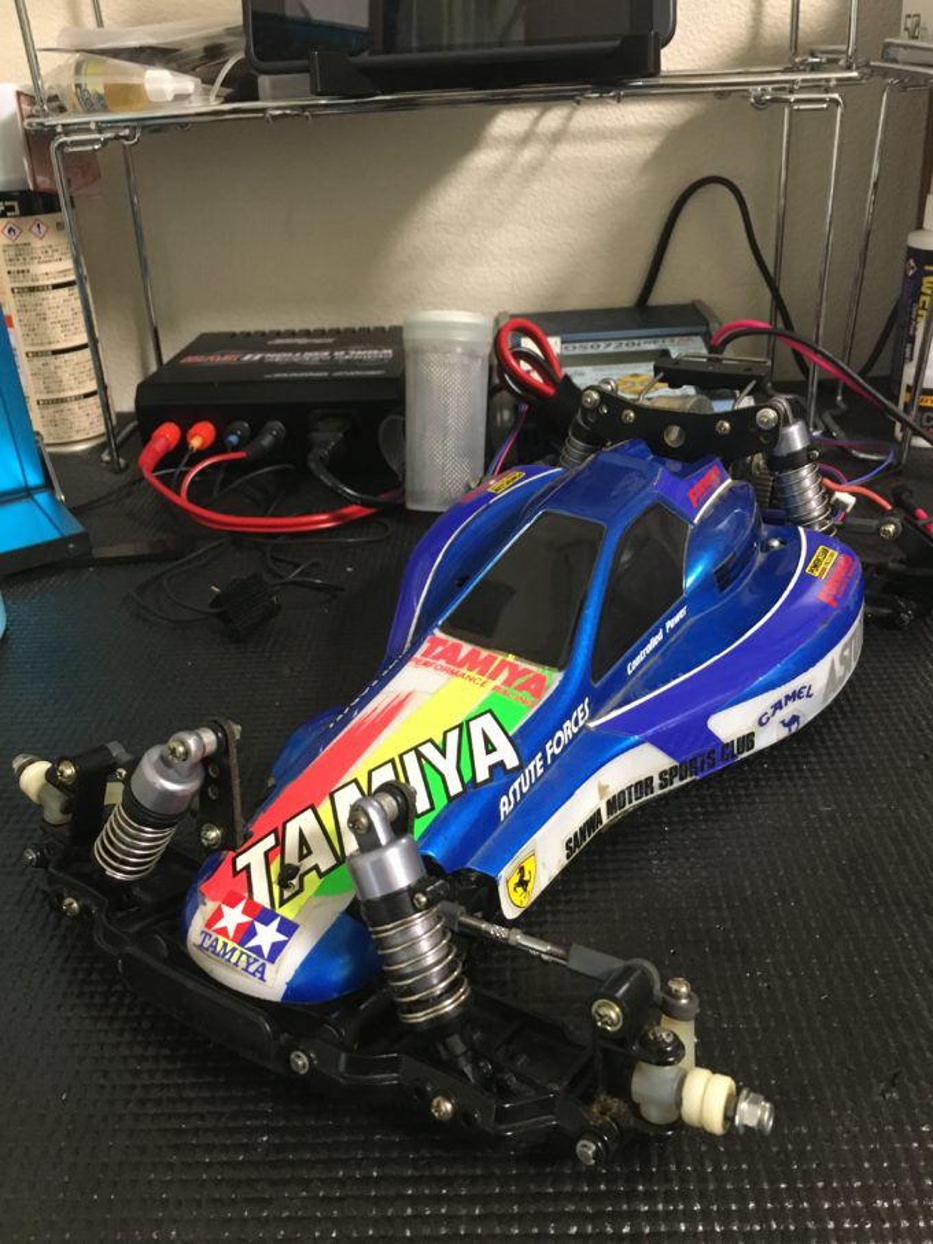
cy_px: 622
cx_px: 466
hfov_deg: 48.2
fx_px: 1042
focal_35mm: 29
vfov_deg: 61.7
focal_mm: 4.15
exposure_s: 1/20
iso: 200
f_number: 2.2
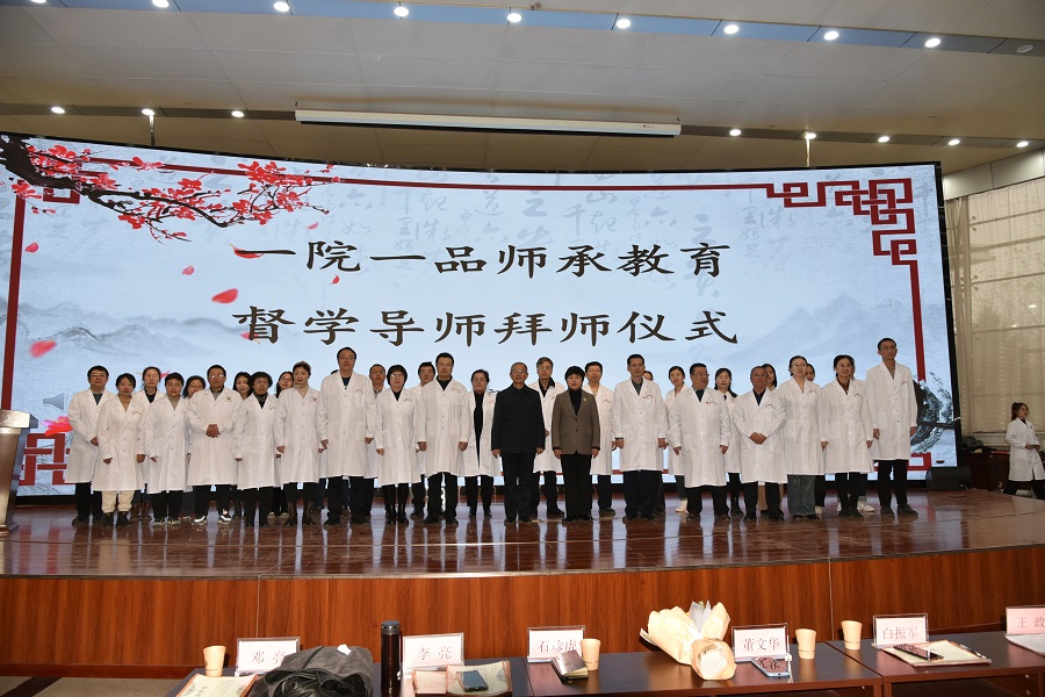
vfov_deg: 53.1
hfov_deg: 73.7
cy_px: 348
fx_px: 697
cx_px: 522
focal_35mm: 24
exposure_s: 1/100
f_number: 5
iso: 800
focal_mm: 24
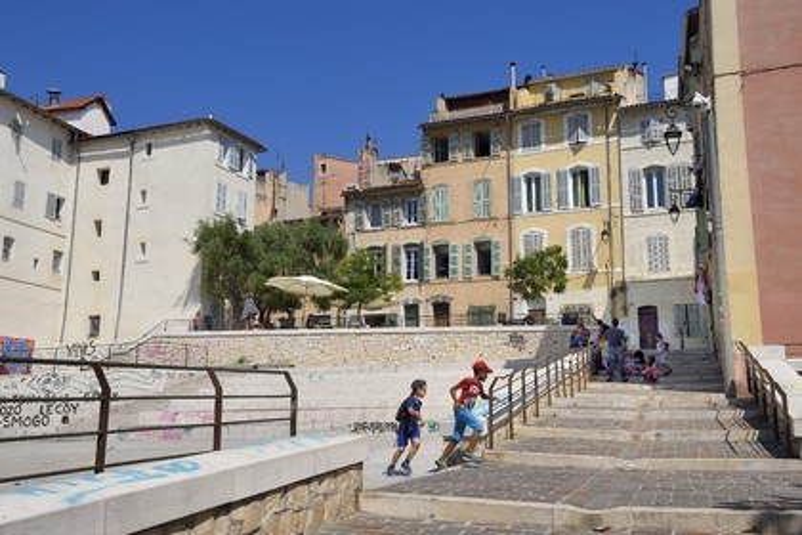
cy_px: 268
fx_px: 780
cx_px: 401
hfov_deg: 54.4
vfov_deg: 37.9
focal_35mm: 35
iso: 200
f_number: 14
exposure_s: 1/250
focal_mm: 35
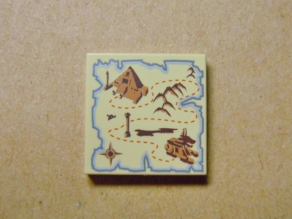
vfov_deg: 36.7
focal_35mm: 39
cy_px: 110
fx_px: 329
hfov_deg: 47.9
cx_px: 146
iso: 200
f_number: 3.7
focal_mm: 7.1
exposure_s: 1/50
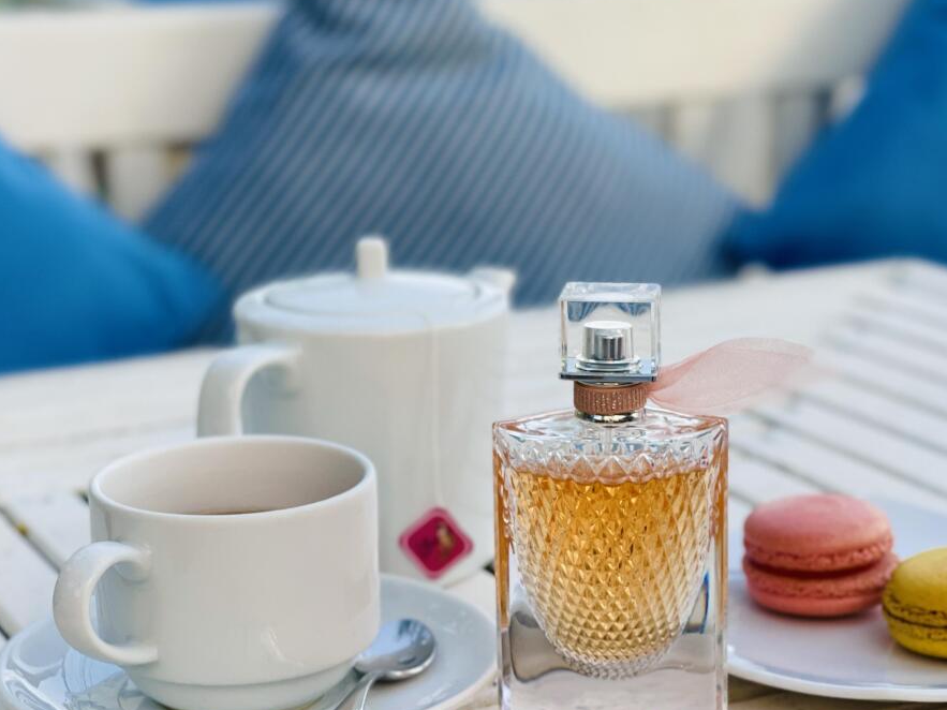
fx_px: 2380
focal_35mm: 87
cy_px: 417
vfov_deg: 17.0
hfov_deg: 22.5
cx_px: 501
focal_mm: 7.5
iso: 80
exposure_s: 1/121
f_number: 2.2
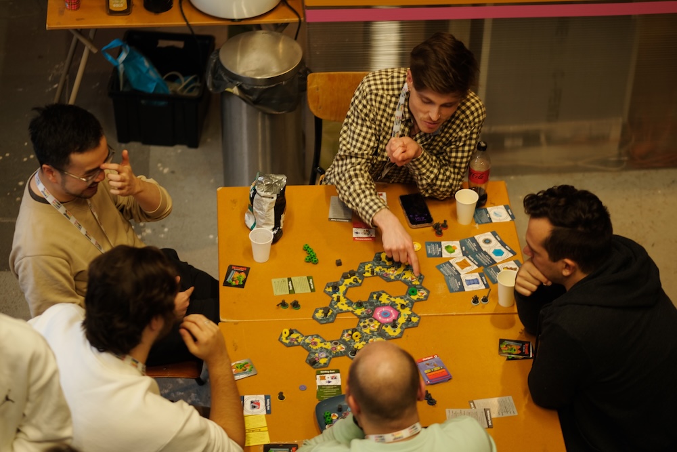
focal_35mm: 84
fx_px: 1580
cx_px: 338
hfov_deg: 24.2
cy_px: 226
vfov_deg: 16.3
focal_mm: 56
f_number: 1.2
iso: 250
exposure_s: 1/85
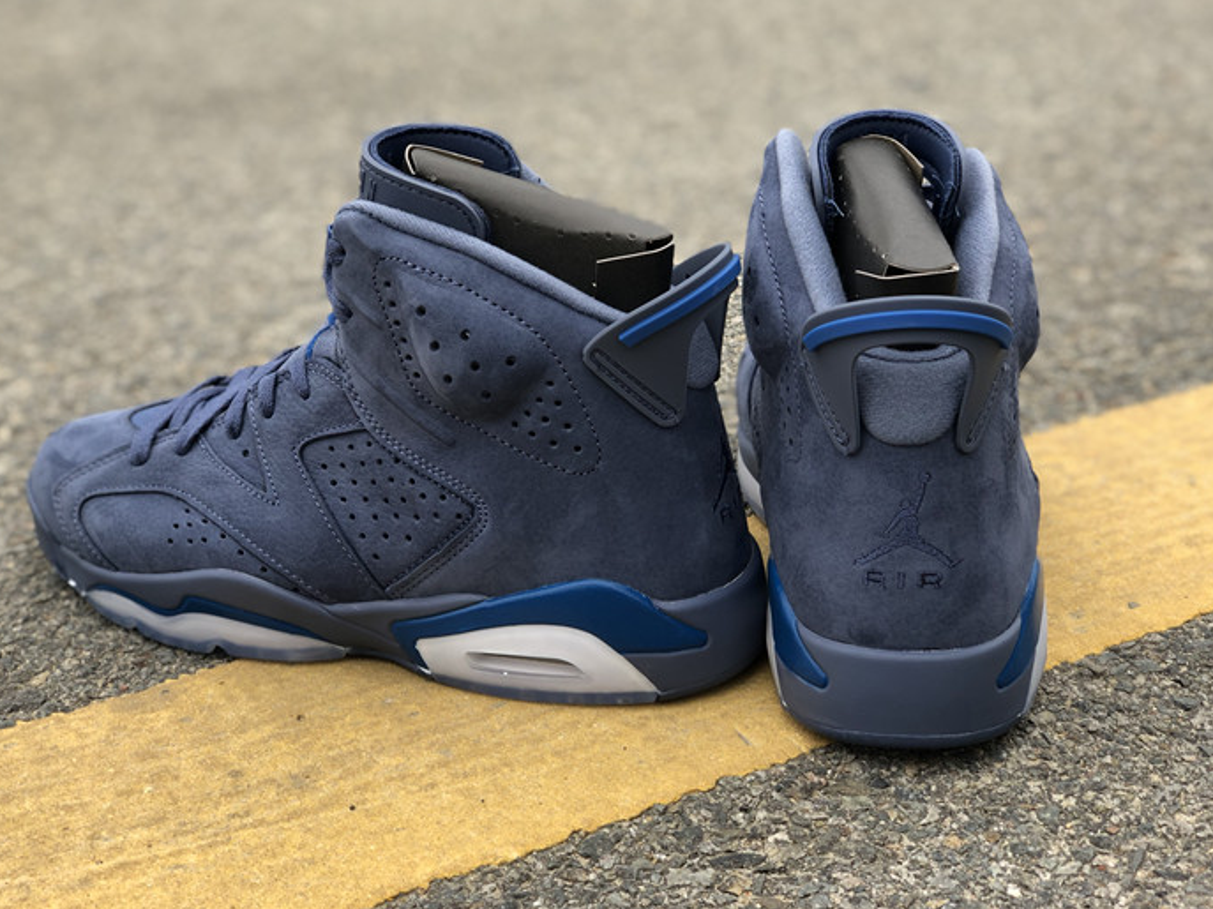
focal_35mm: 56
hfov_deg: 34.4
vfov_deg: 26.1
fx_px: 1962
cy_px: 442
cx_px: 600
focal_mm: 6
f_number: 2.4
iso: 16
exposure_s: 1/100
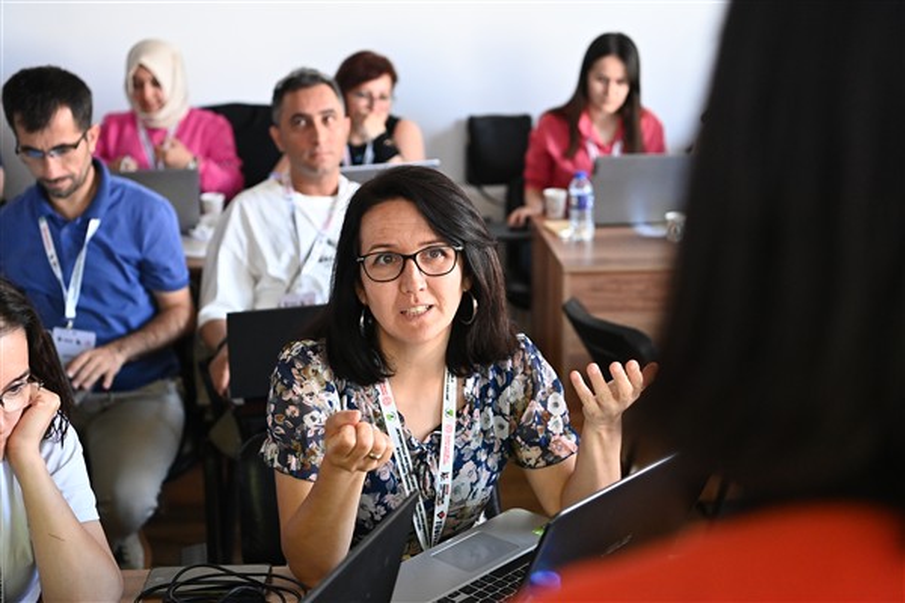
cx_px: 452
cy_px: 302
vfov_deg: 27.0
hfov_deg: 39.6
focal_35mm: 50
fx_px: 1257
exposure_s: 1/200
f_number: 3.2
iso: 5600
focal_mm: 50
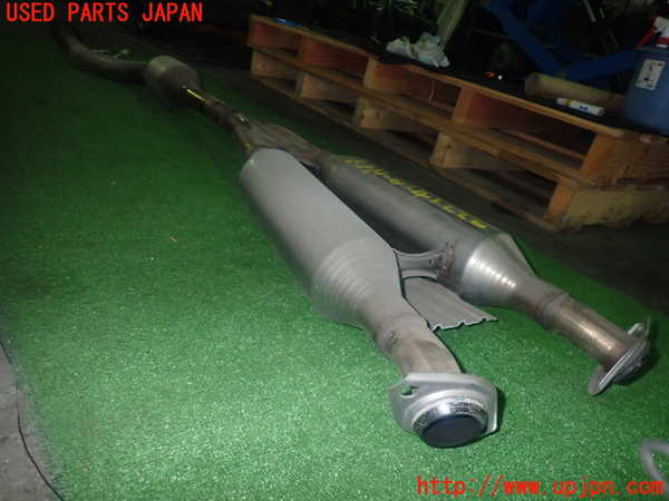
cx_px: 334
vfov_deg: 54.9
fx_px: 483
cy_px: 250
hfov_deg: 69.4
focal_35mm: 25
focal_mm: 4.5
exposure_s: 1/30
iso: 640
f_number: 5.6
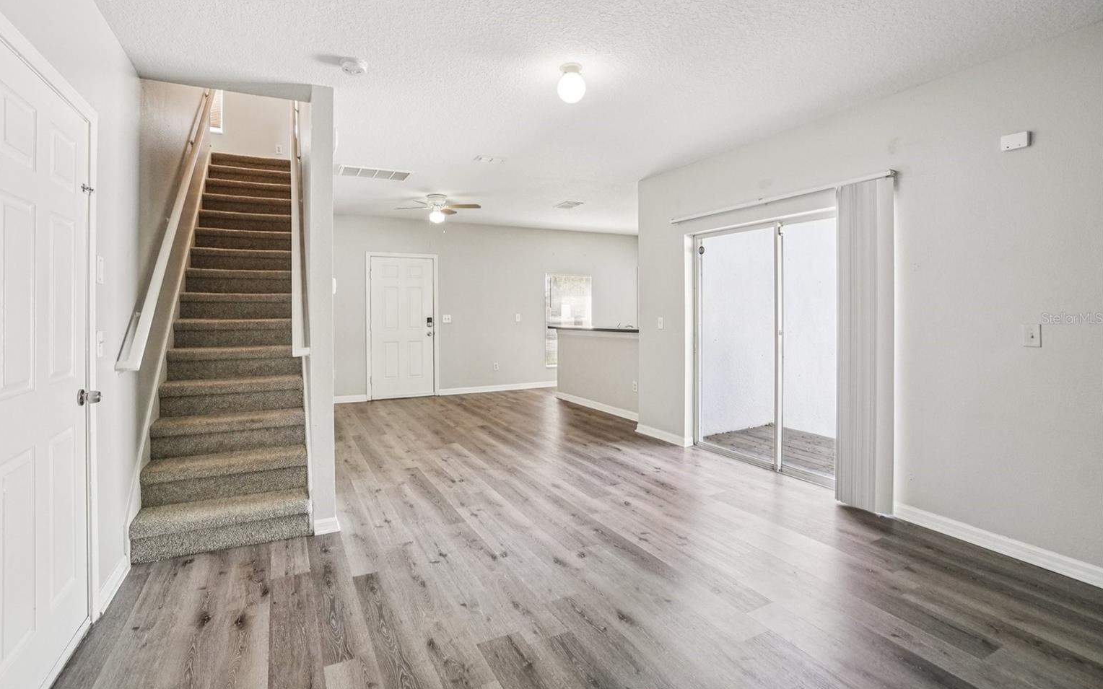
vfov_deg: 71.1
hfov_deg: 97.8
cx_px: 528
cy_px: 318
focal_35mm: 16
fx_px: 481
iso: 400
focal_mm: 10
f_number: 8
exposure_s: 1/30
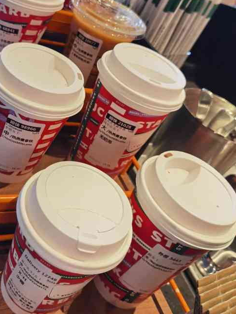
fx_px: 354
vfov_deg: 47.1
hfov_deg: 36.2
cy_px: 105
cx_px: 68
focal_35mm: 39
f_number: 1.9
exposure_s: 1/50
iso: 100
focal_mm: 6.71
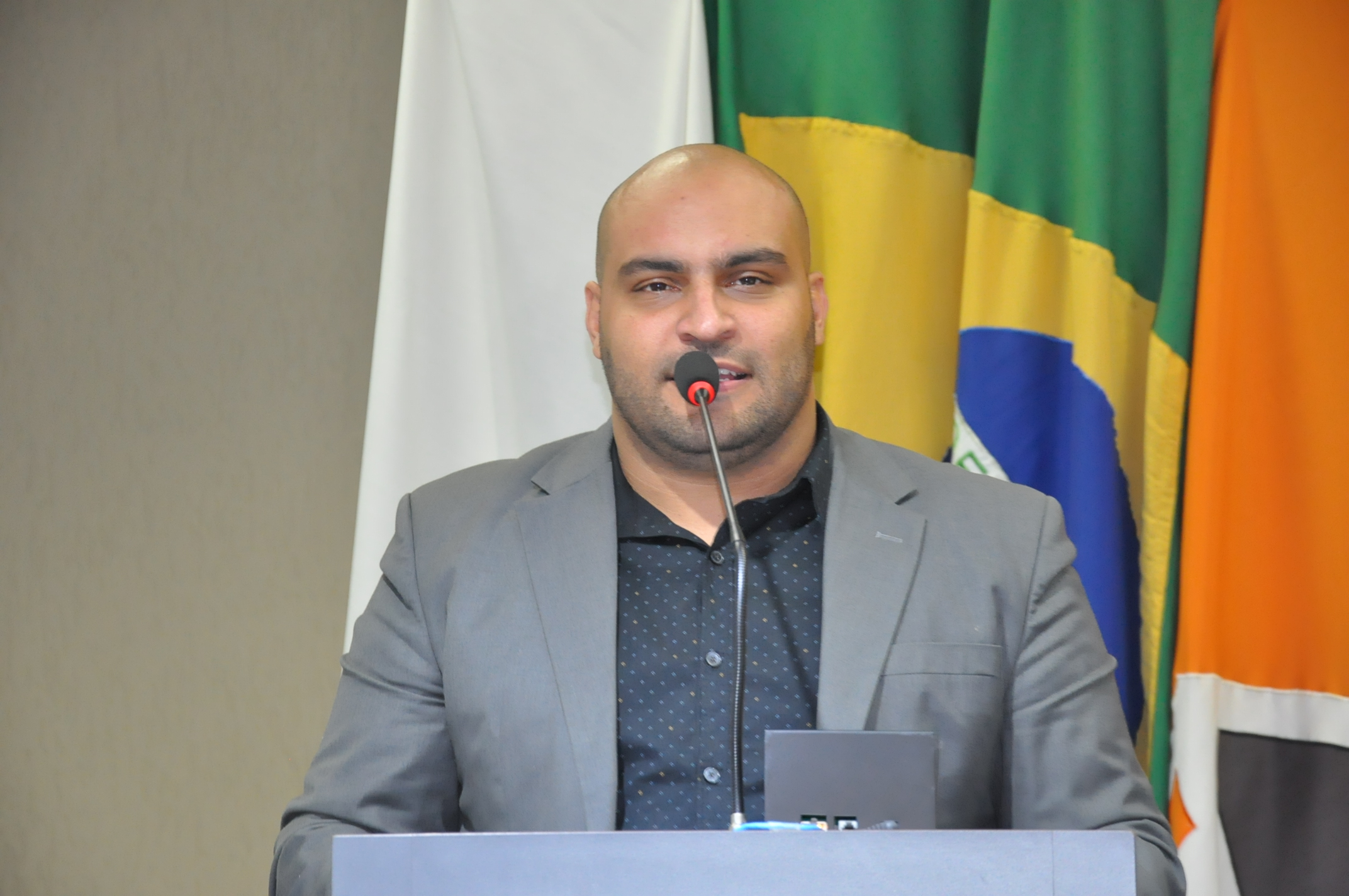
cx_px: 674
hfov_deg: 16.1
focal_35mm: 128
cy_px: 448
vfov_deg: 10.7
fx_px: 4772
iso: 2000
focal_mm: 85
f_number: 5.6
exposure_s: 1/60
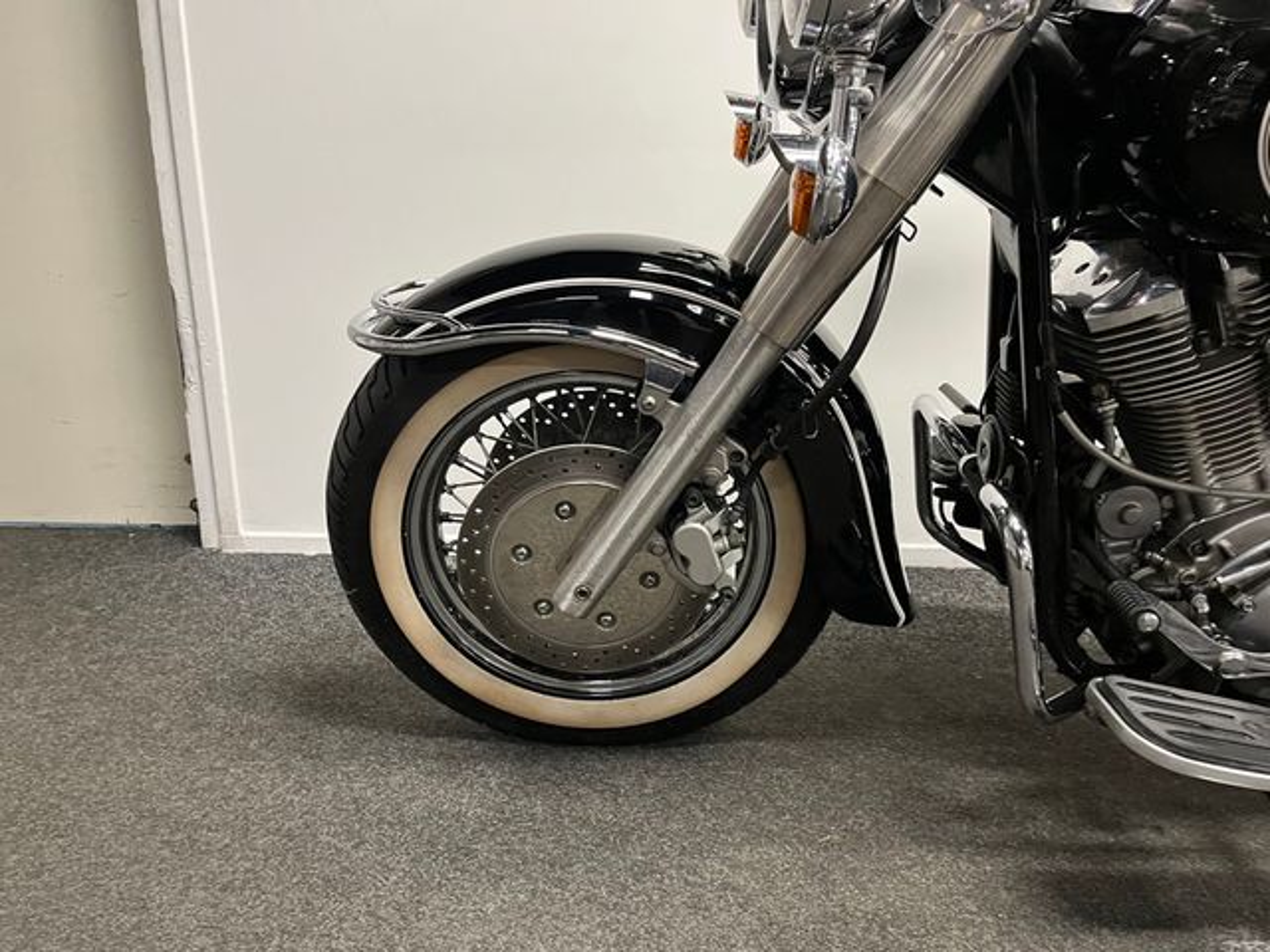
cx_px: 635
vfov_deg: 53.1
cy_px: 476
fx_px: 954
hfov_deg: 67.3
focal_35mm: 26
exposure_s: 1/50
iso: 200
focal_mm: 5.1
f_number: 1.6
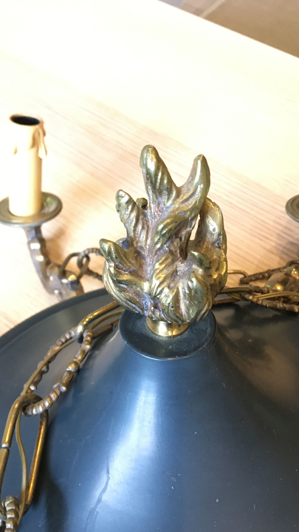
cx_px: 148
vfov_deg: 61.0
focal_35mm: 32
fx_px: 451
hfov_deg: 36.7
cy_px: 268
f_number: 2.2
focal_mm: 4.15
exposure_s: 1/17
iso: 250
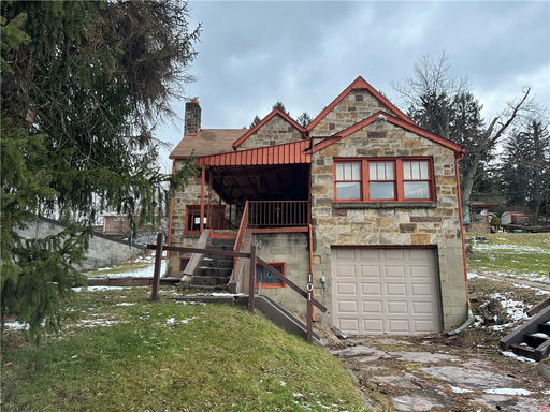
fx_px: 381
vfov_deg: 56.8
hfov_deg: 71.6
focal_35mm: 24
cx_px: 275
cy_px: 206
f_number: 1.78
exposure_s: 1/469
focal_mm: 6.86
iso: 80
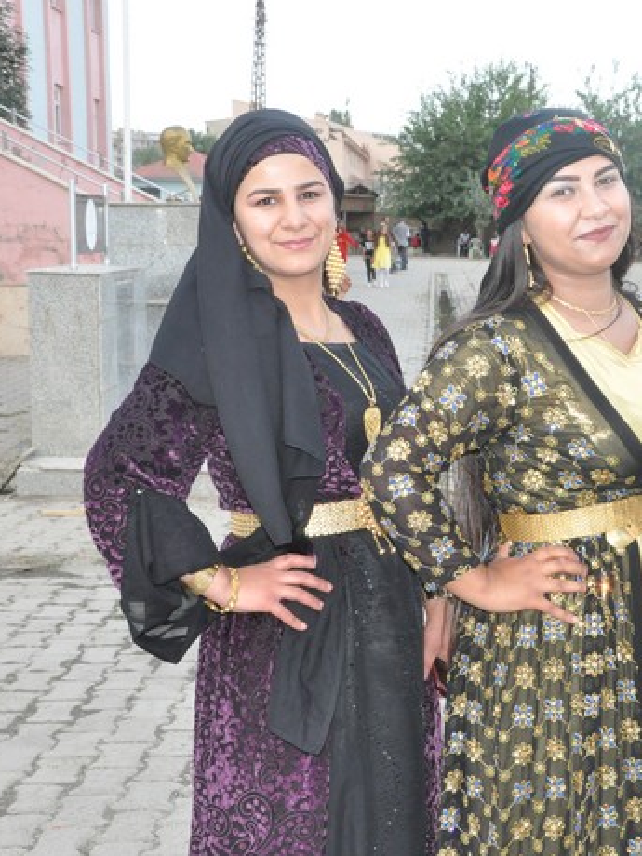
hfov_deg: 25.1
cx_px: 549
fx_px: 1410
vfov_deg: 33.8
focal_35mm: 57
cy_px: 429
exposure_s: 1/200
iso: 1250
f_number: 13
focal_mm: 26
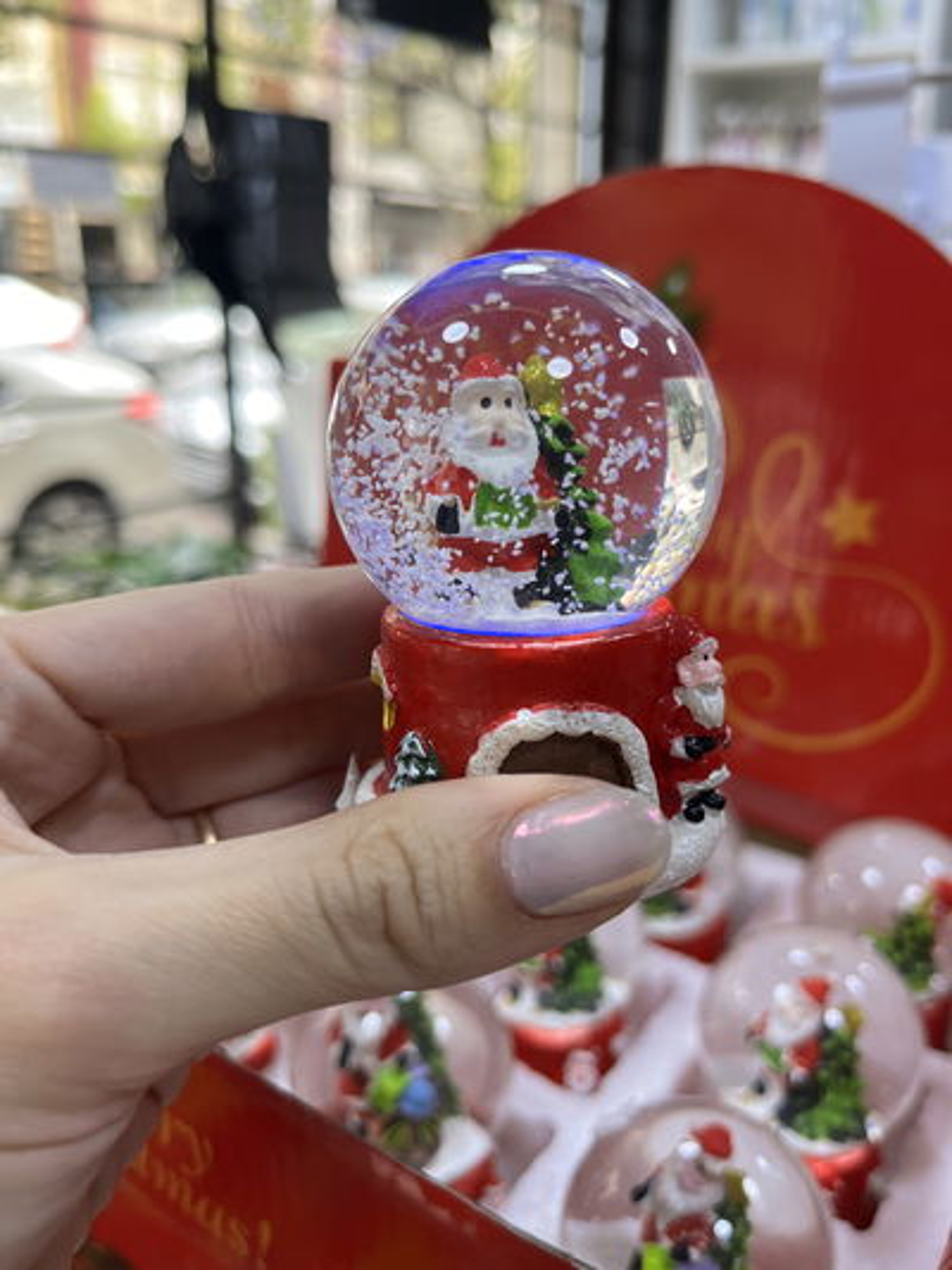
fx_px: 953
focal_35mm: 26
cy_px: 635
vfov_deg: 67.3
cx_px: 476
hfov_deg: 53.1
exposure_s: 1/121
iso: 80
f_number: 1.6
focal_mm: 5.1
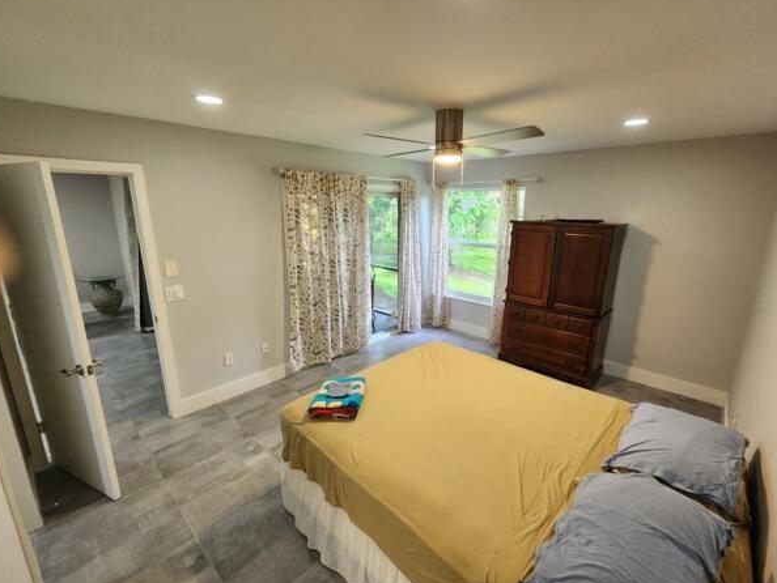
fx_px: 314
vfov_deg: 85.7
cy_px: 295
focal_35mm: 14
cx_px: 400
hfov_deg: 102.0
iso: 320
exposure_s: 1/60
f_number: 2.2
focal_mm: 2.2
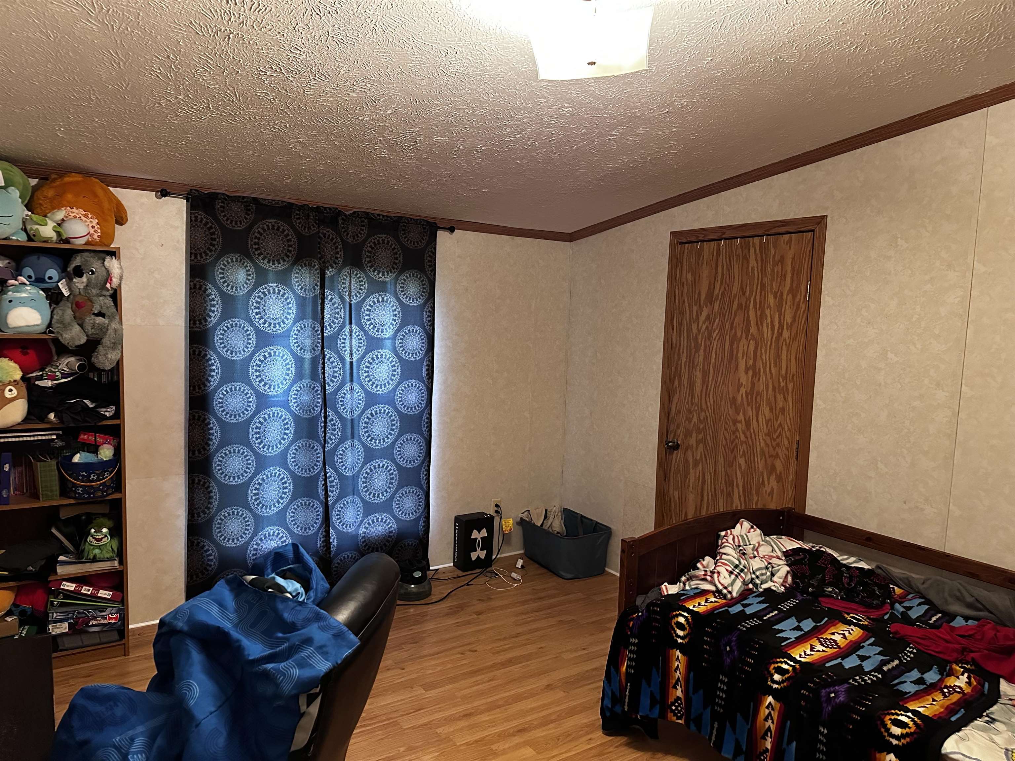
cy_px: 380
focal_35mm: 24
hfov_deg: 71.6
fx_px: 704
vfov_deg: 56.8
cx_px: 508
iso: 1000
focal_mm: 6.86
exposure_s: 1/48
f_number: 1.78
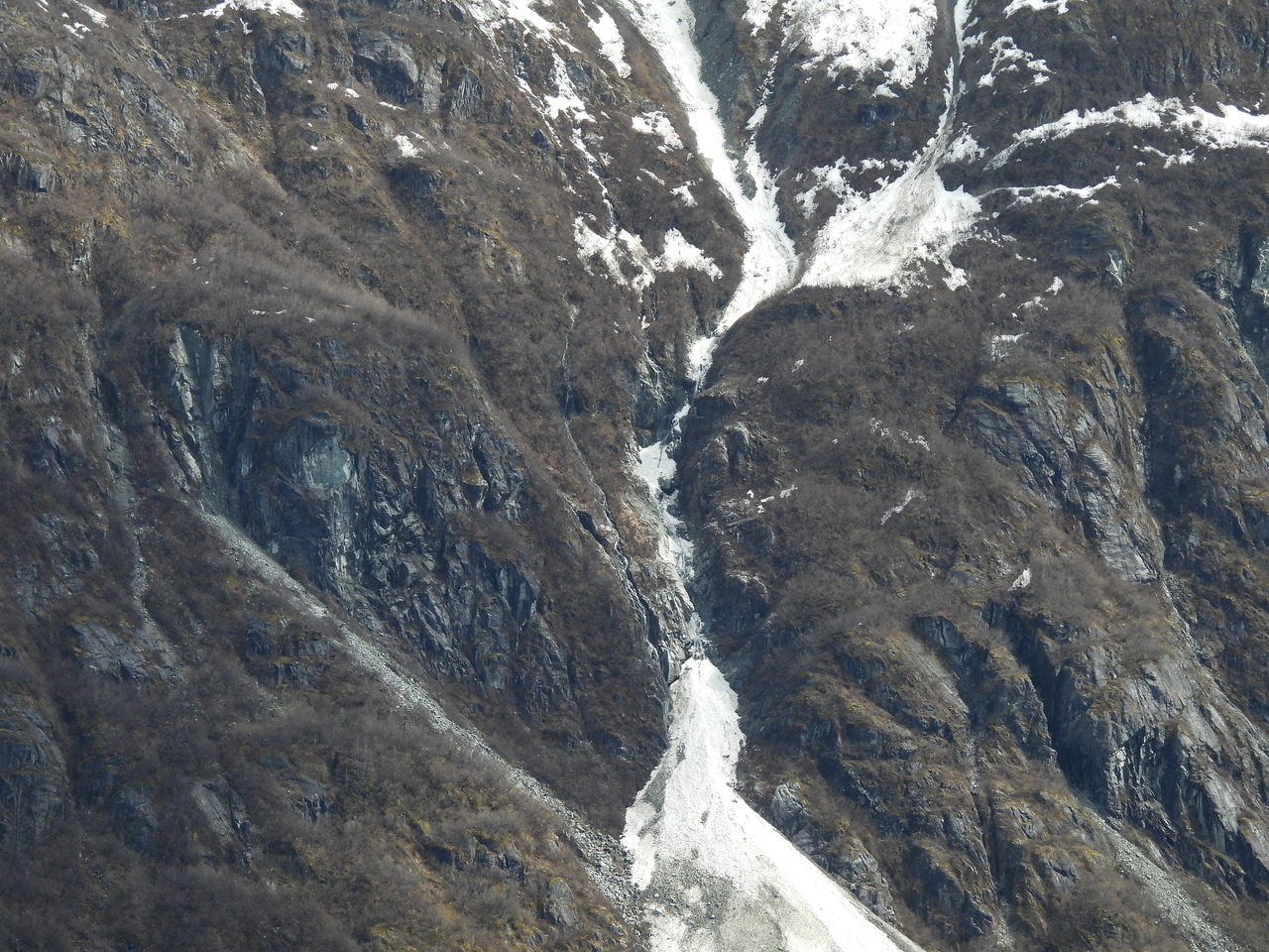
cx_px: 634
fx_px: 8065
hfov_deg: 9.0
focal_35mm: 220
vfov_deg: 6.8
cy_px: 476
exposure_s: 1/500
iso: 100
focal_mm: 39.3
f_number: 4.5
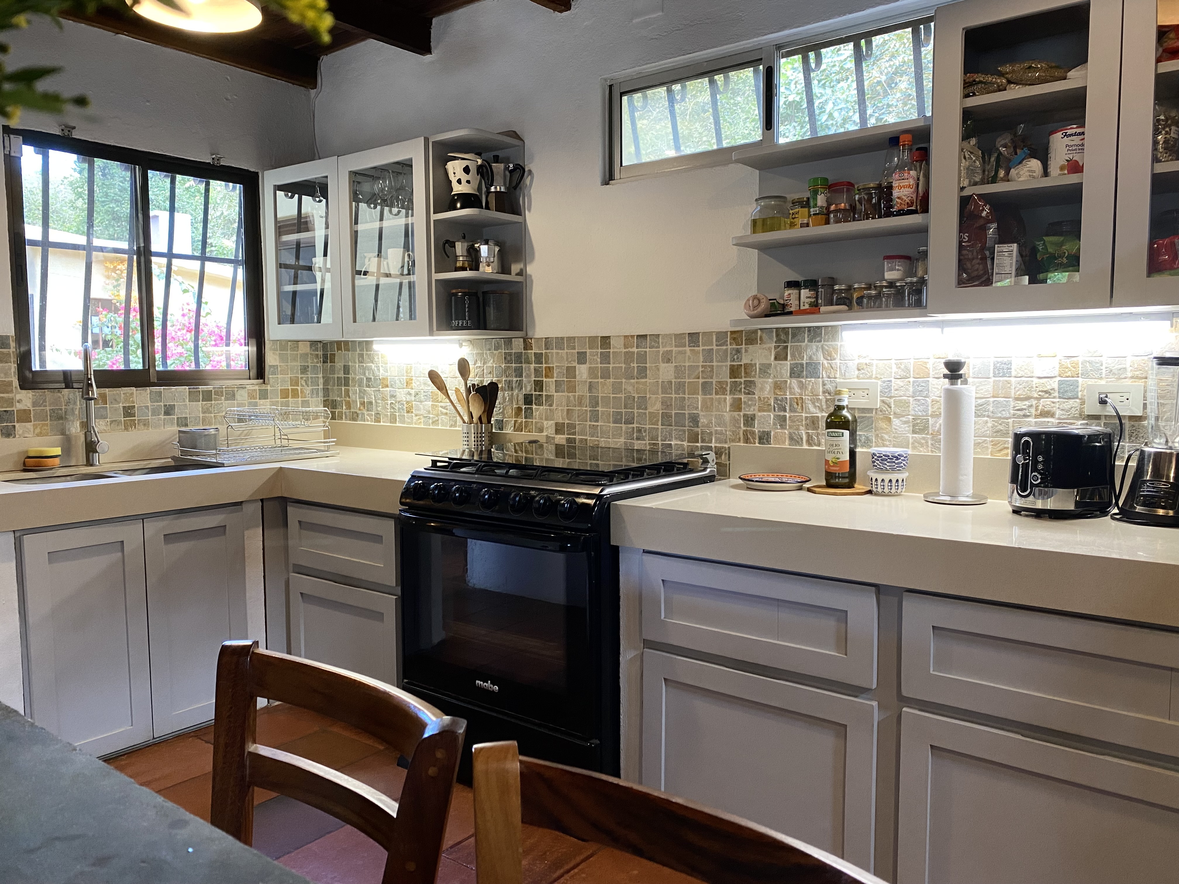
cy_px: 442
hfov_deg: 67.3
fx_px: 886
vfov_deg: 53.1
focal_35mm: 26
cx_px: 590
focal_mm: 4.25
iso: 200
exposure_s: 1/60
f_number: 1.8
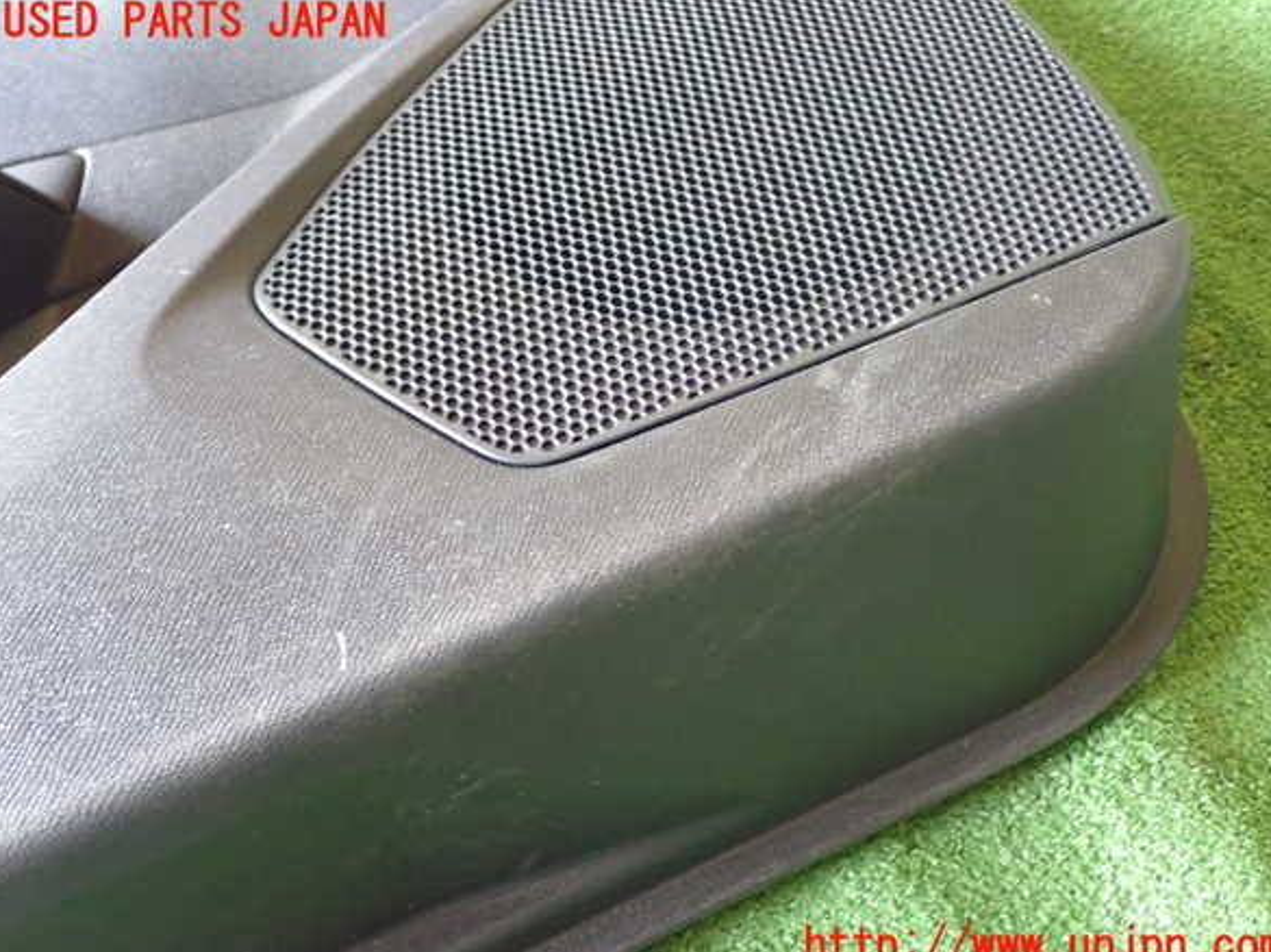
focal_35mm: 39
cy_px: 485
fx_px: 1431
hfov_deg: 47.9
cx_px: 643
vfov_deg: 36.8
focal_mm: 6.83
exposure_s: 1/40
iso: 640
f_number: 2.7
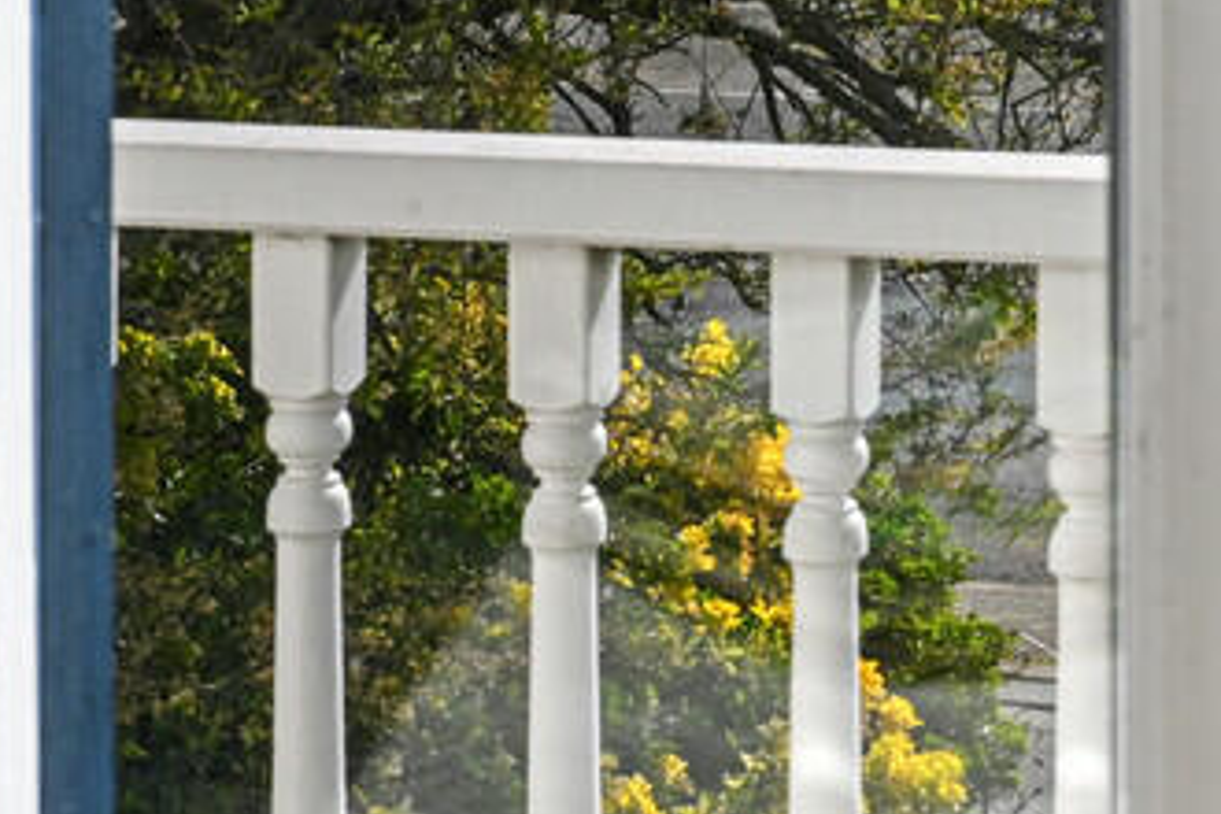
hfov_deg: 12.8
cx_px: 1606
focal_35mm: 155
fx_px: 5257
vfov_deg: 8.7
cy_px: -176
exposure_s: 1/50
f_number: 14
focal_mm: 50
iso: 400
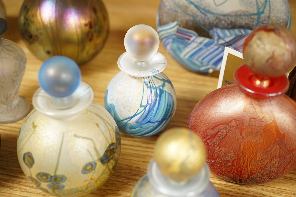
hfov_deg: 43.6
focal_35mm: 45
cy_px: 98
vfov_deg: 29.9
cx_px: 148
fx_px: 370
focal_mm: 30
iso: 2000
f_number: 7.1
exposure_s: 1/125
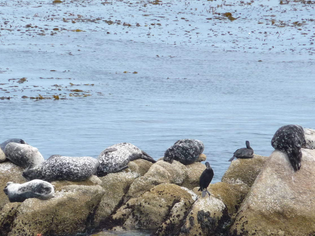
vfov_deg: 3.7
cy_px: 146
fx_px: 3640
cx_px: 158
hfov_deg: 5.0
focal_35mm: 400
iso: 200
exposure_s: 1/500
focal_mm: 47
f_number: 4.9
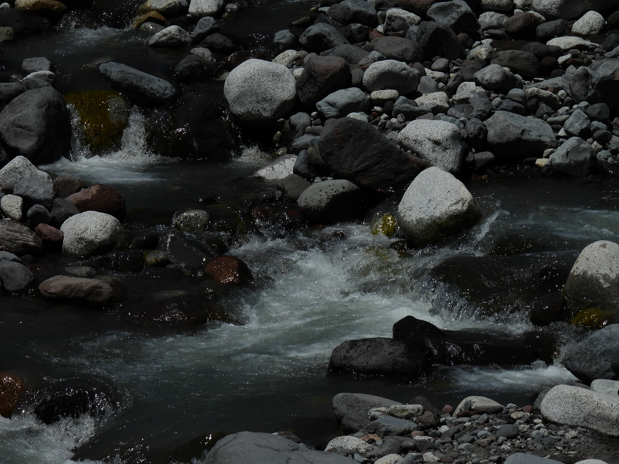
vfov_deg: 6.2
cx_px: 310
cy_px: 232
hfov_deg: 8.2
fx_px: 4292
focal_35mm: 240
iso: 100
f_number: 6.3
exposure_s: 1/1600
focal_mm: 42.8
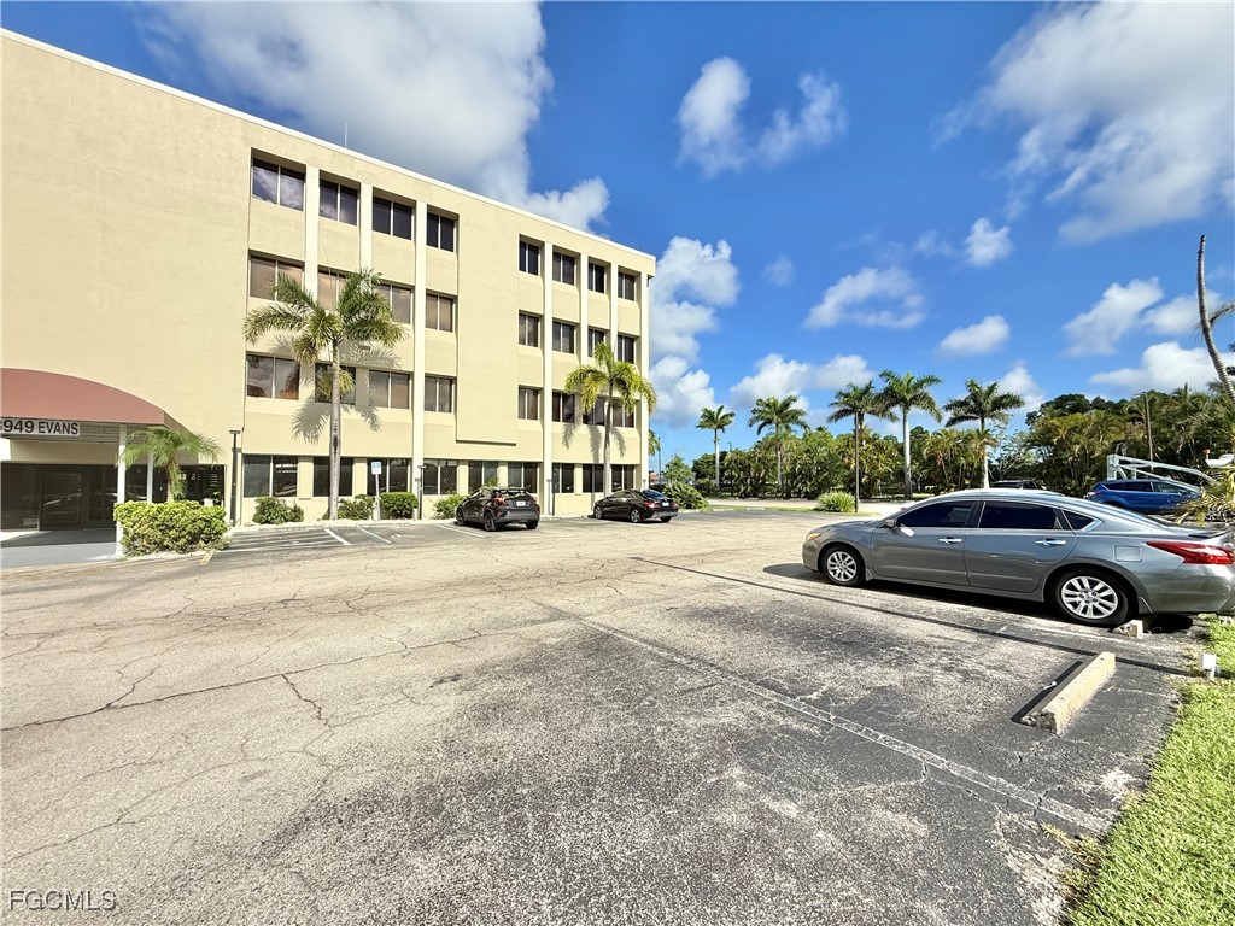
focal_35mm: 14
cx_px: 618
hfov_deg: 102.1
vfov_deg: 85.7
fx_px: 499
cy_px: 463
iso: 50
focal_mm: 2.22
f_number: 2.2
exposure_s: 1/1464
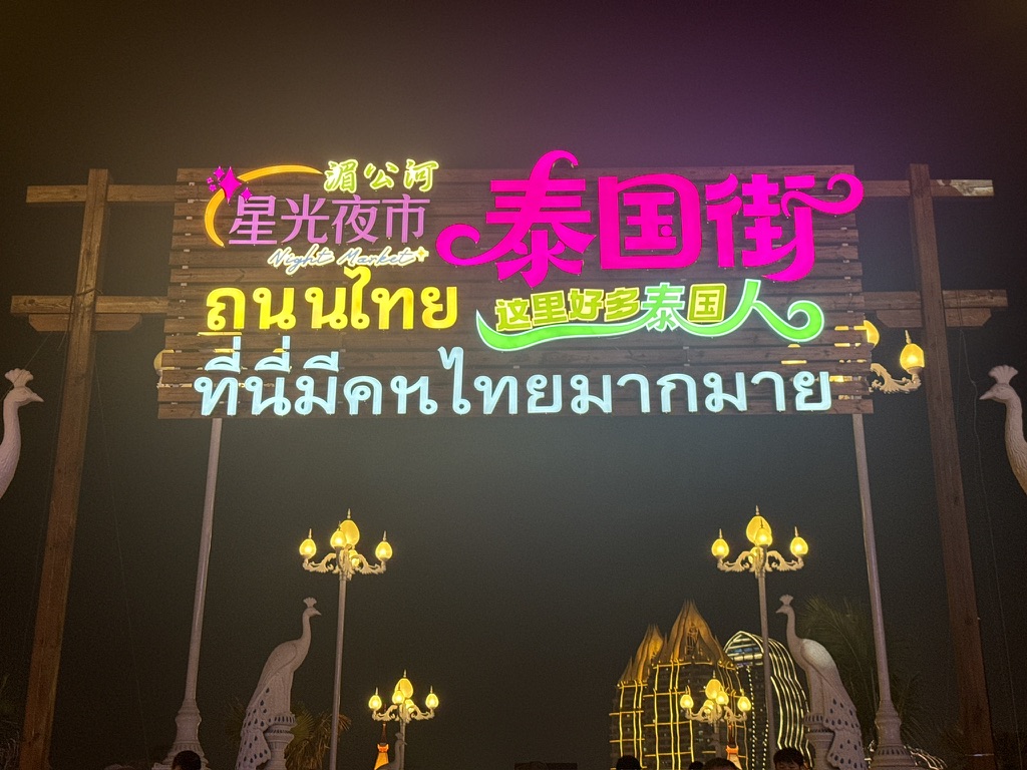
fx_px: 1424
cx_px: 514
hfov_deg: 39.7
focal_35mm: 48
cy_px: 385
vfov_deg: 30.3
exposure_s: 1/100
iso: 125
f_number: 1.78
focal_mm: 6.76
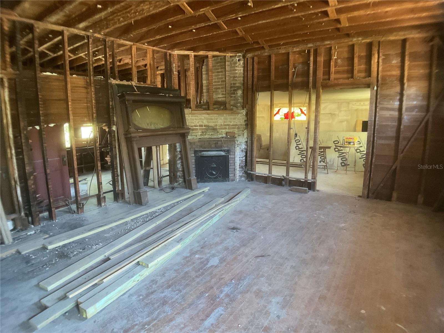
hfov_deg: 61.7
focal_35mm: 29
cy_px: 166
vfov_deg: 48.2
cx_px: 222
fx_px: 372
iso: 320
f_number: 1.8
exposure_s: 1/30
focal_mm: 3
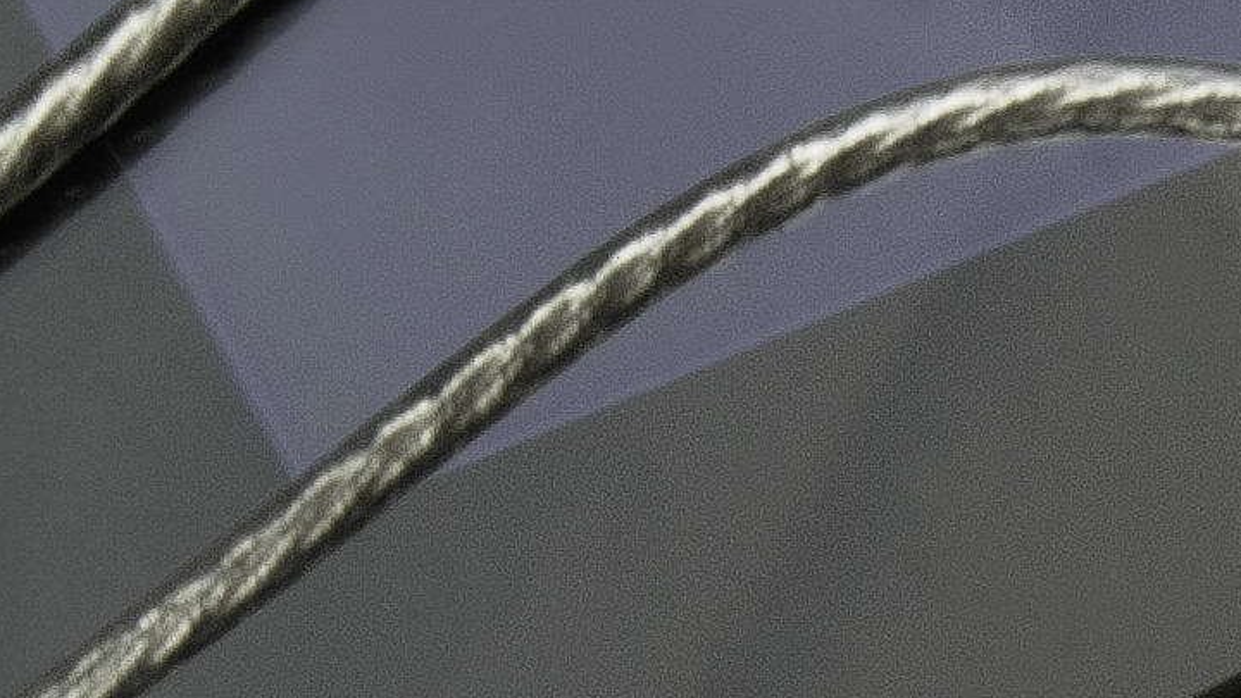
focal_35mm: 644
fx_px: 21192
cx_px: 2025
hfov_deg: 3.3
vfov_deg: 1.9
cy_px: 1305
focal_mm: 60
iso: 200
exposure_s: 1/2
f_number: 36
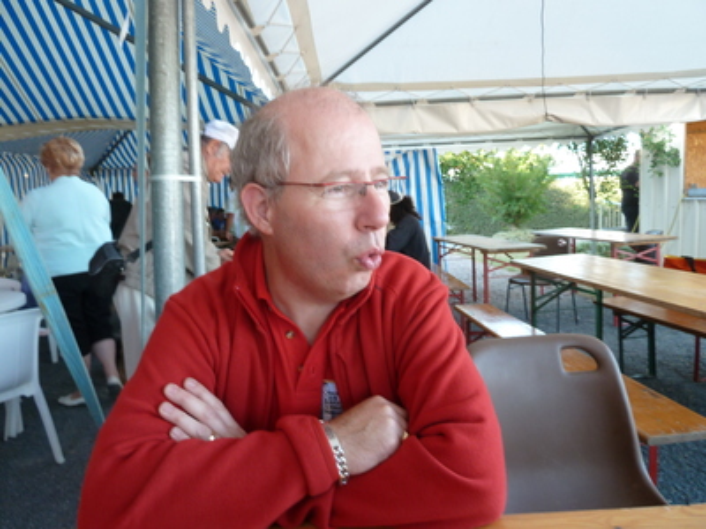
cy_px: 264
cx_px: 353
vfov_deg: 54.9
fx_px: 510
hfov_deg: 69.4
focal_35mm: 25
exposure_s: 1/30
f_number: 3.3
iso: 100
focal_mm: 4.1
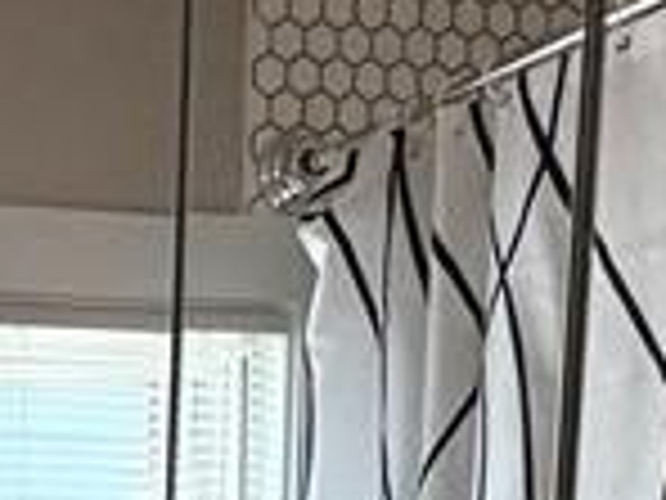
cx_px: -756
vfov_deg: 13.0
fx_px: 1866
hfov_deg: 15.3
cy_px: 1036
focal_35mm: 97
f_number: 2.2
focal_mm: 2.22
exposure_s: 1/253
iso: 40
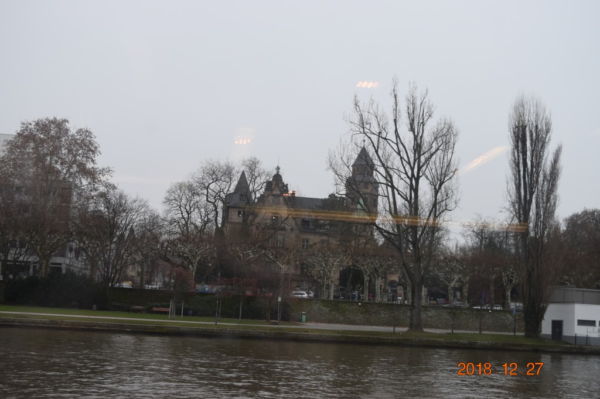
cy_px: 200
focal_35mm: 51
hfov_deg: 38.9
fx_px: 850
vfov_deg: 26.5
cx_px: 300
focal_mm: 34
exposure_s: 1/125
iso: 400
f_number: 5.6
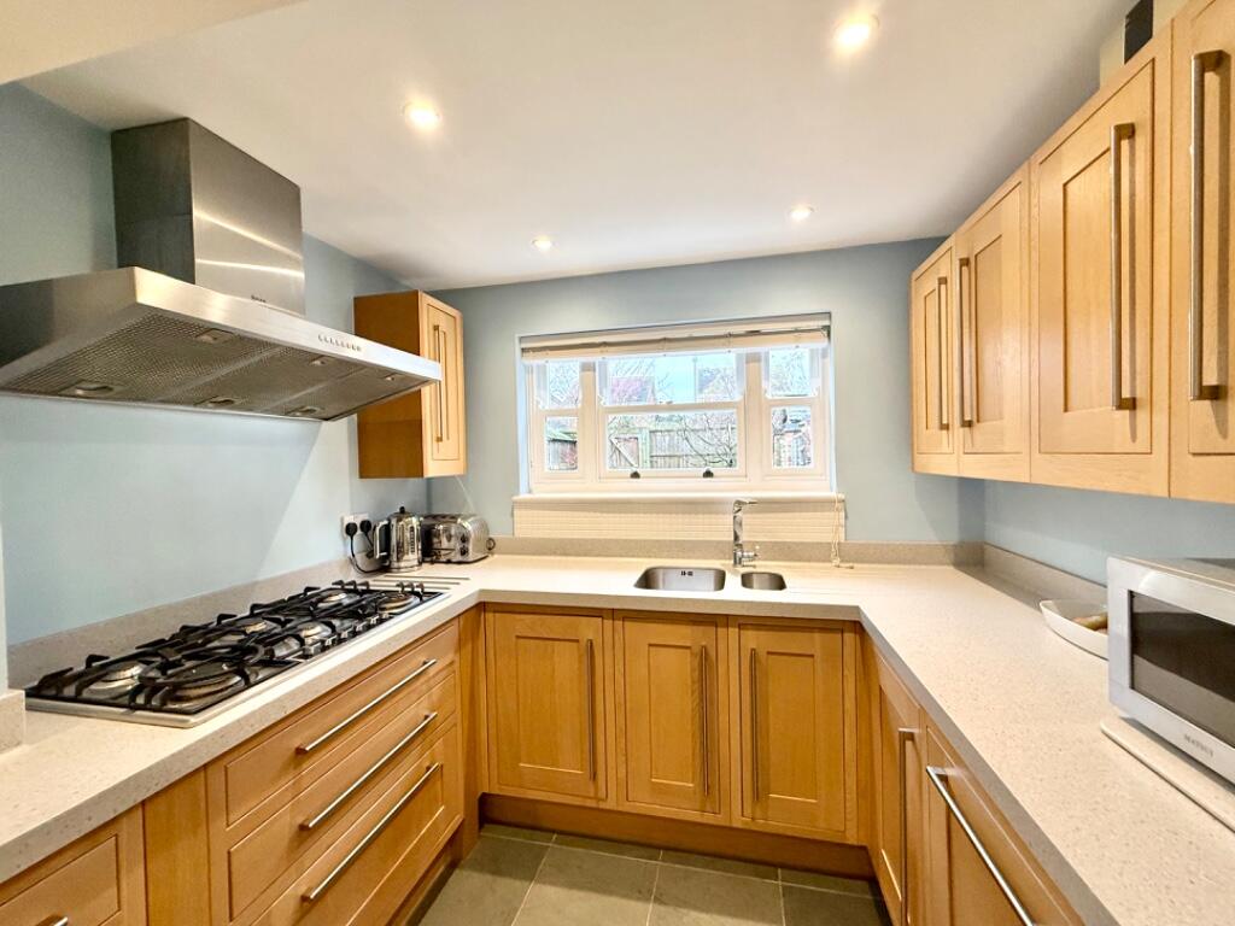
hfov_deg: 102.1
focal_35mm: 14
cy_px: 463
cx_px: 618
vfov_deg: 85.7
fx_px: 499
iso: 200
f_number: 2.2
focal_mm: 2.22
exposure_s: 1/100
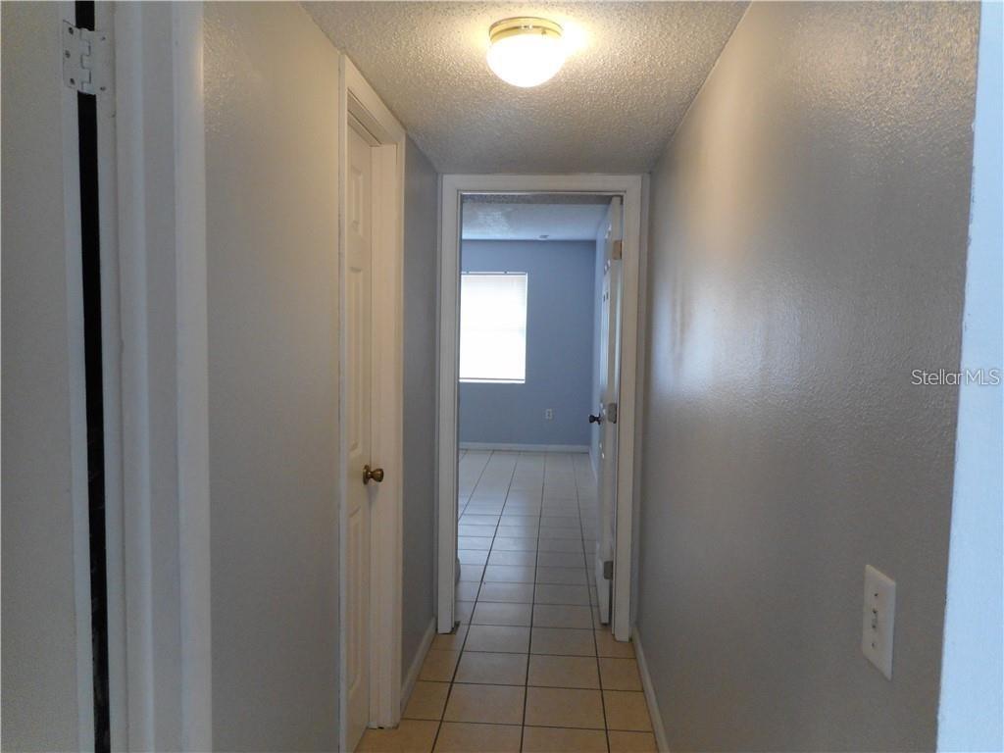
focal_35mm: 25
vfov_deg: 54.9
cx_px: 502
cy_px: 376
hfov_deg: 69.4
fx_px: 725
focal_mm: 4.5
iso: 280
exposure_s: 1/30
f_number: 3.7
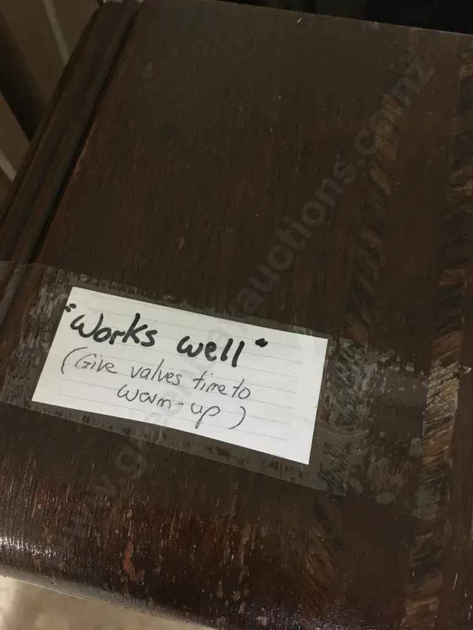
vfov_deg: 61.7
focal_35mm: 29
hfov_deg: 48.2
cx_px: 236
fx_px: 528
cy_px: 315
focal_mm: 4.15
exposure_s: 1/17
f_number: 2.2
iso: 320
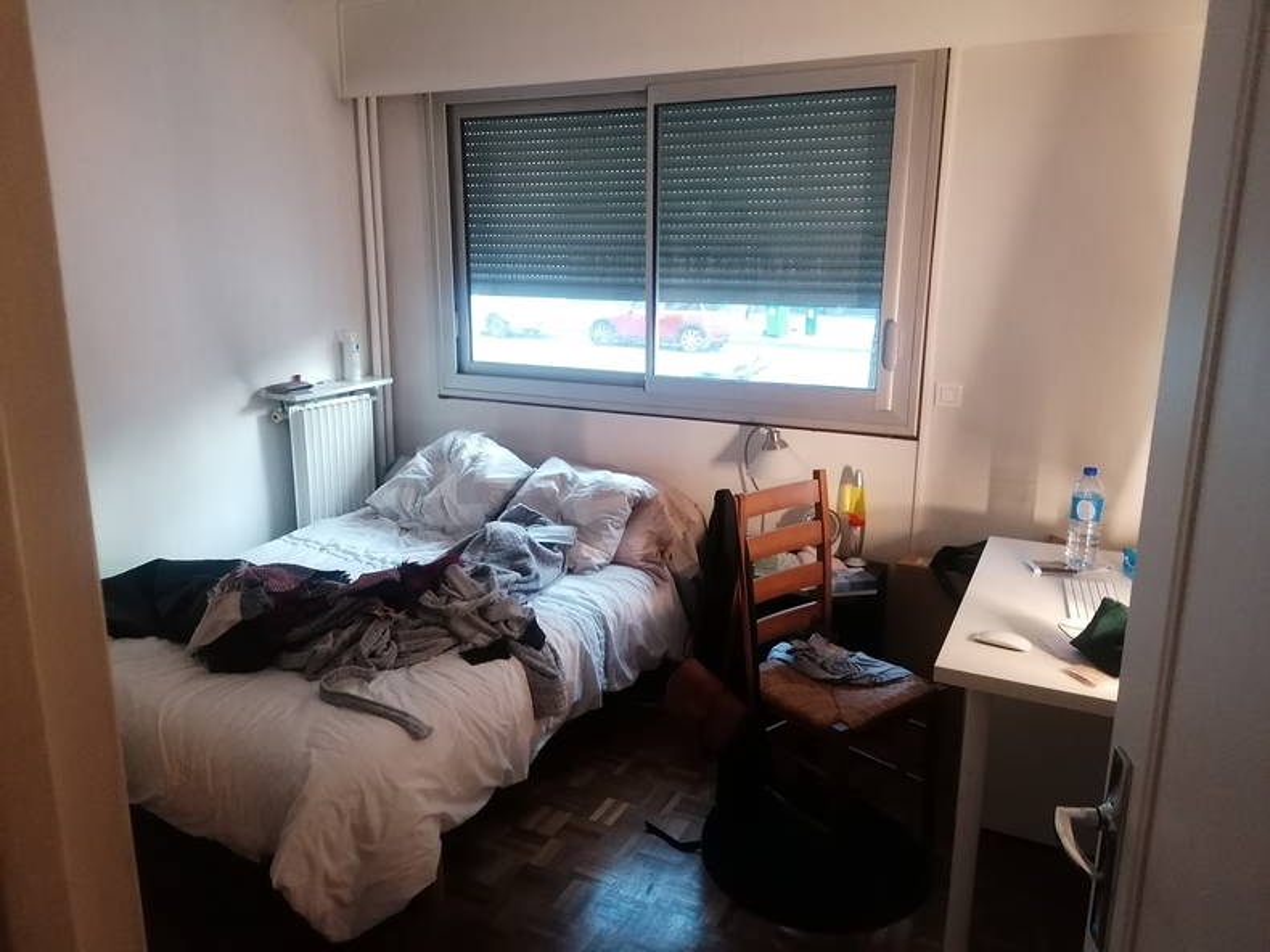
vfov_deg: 51.3
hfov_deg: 65.3
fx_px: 990
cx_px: 635
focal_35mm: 27
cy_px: 476
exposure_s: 1/16.7
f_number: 1.8
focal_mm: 4.75
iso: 1000
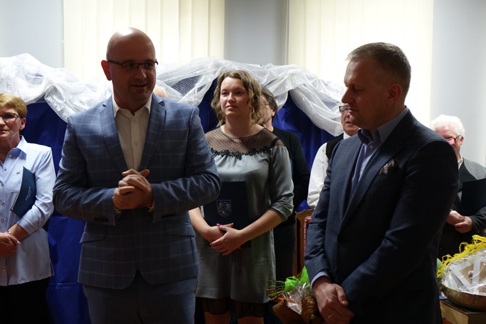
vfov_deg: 27.0
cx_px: 243
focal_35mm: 50
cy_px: 162
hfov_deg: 39.6
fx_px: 675
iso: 800
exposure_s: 1/40
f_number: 2.8
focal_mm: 18.21
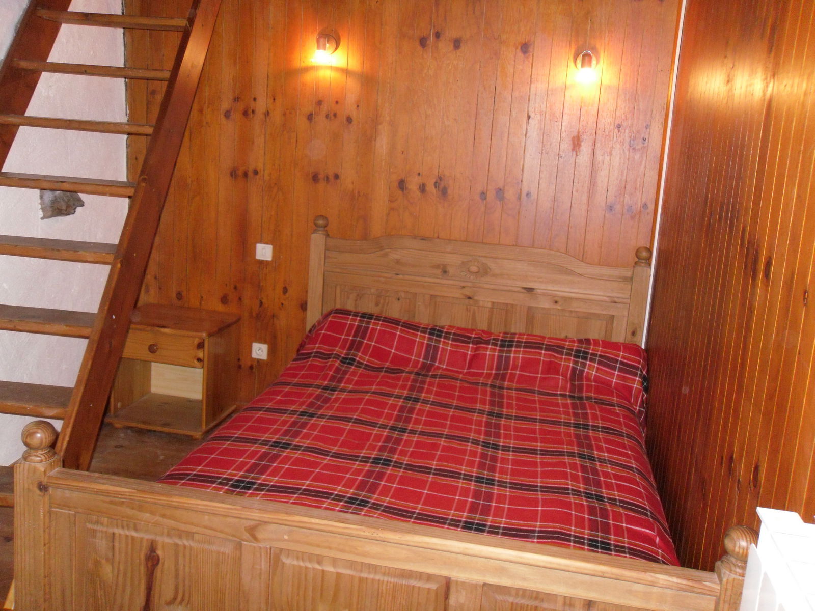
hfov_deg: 52.6
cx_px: 408
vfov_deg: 40.7
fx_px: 824
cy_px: 306
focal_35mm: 35
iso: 400
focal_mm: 6.3
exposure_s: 1/45
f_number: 3.5
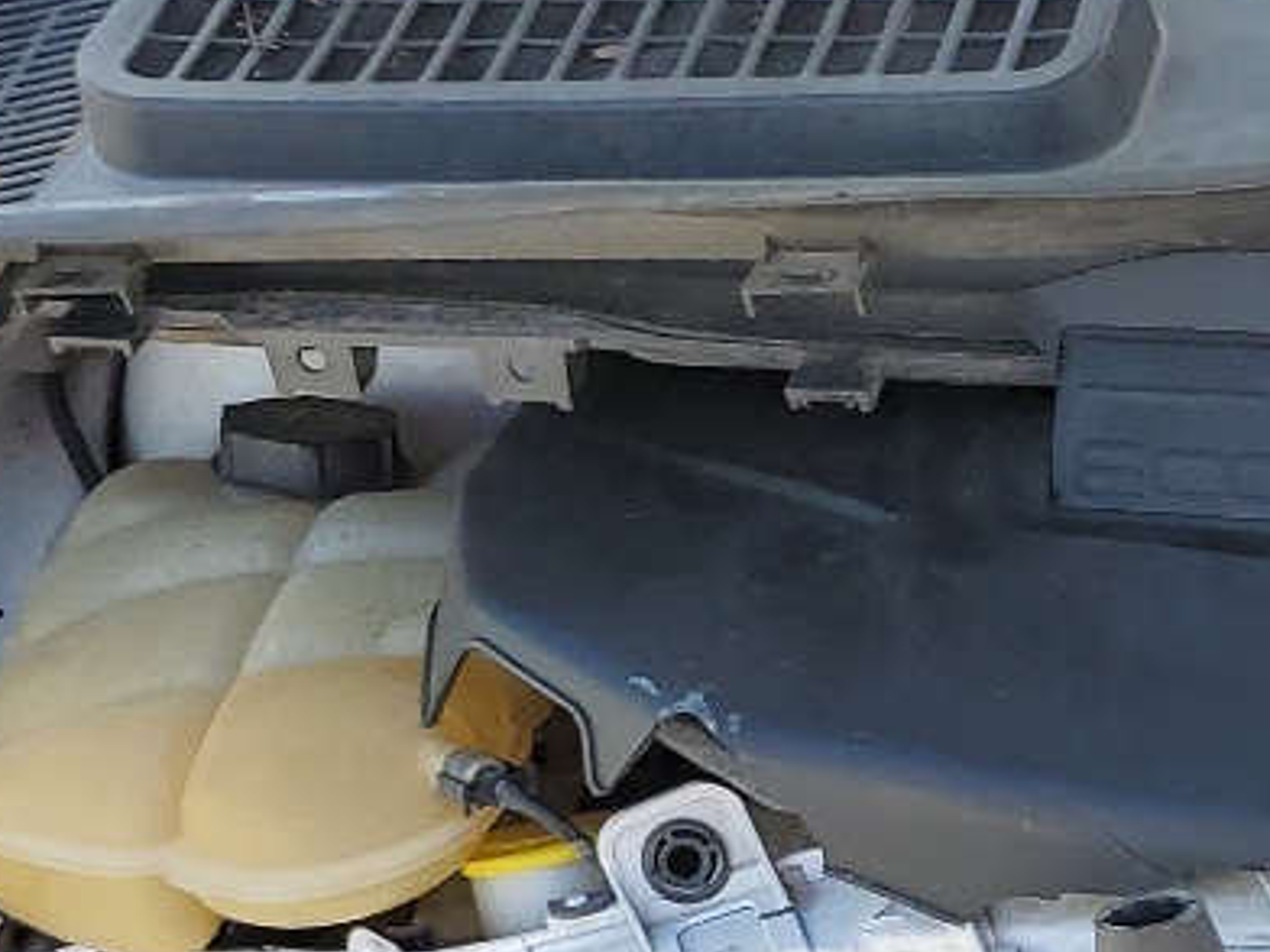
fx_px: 3889
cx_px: 2180
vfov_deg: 13.2
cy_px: 1428
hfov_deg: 16.1
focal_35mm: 106
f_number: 1.5
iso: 50
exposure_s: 1/556
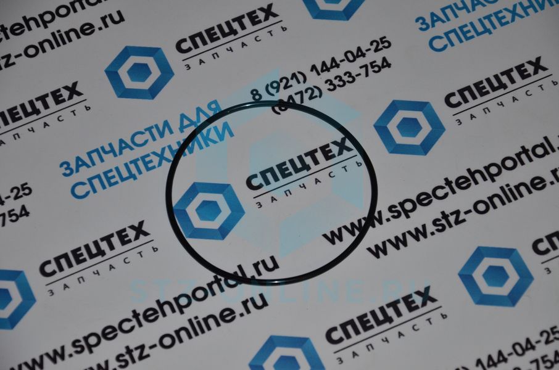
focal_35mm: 120
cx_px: 280
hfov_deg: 17.1
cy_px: 185
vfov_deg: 11.4
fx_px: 1859
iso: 1000
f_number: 5.3
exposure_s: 1/60
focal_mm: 80
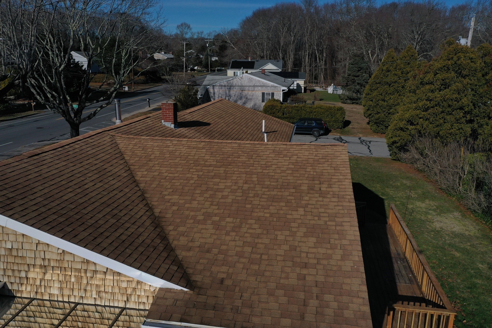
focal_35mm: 28
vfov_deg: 46.4
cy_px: 164
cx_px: 246
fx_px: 383
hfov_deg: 65.5
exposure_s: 1/1250
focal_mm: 10.26
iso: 100
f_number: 8
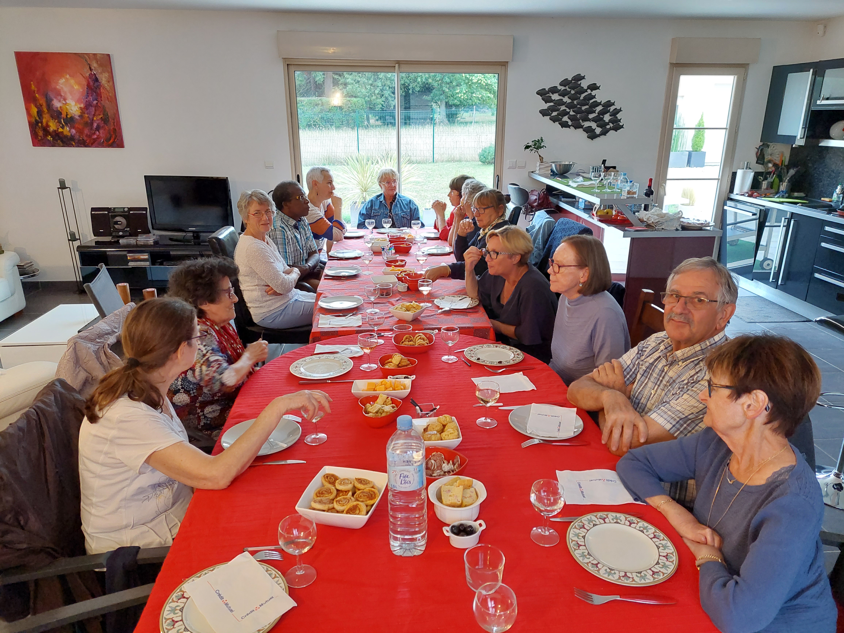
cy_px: 316
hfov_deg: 69.4
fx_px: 610
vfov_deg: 54.9
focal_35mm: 25
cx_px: 422
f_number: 1.8
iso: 640
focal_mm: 5.23
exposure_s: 1/25
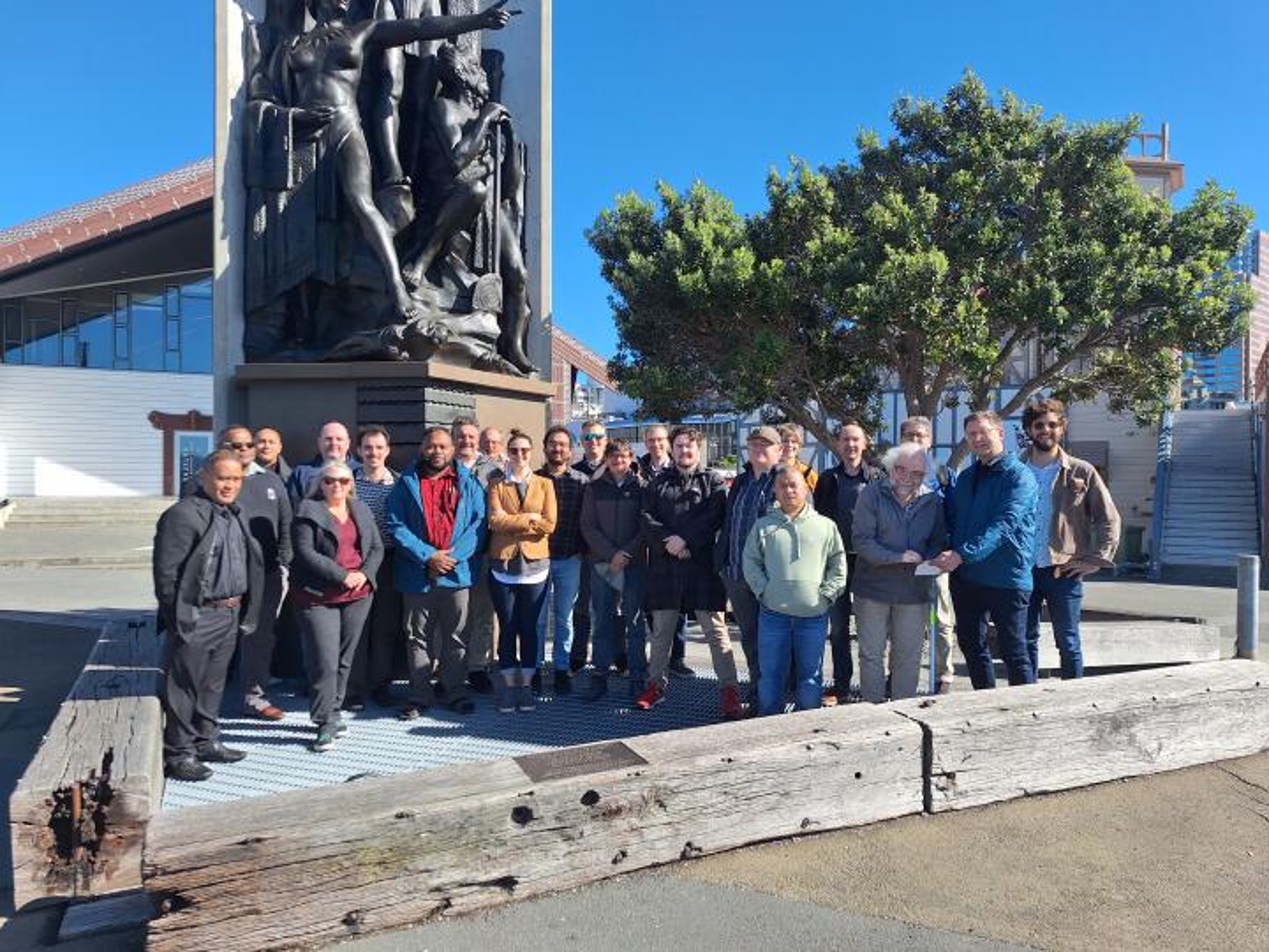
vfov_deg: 58.9
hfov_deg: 73.9
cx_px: 634
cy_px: 476
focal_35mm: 23
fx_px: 843
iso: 40
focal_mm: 5.54
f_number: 1.8
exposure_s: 1/1706
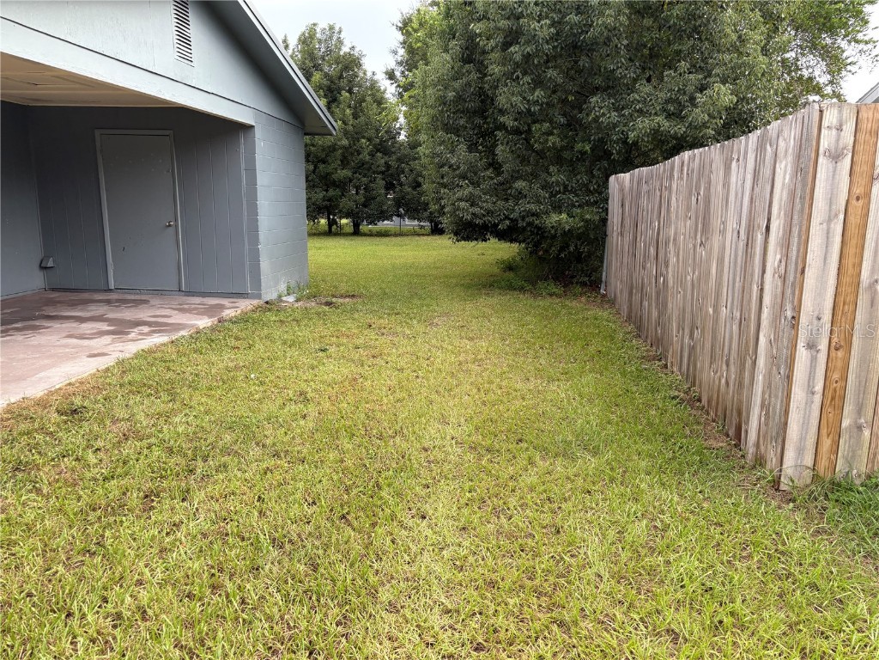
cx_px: 440
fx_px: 660
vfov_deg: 53.1
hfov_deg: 67.3
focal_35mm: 26
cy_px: 330
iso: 50
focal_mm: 5.96
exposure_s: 1/635
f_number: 1.6
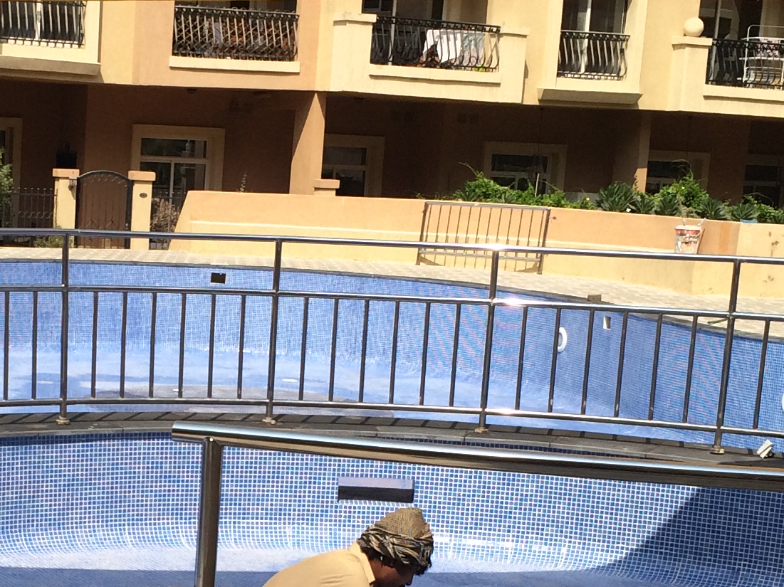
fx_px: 1947
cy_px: 522
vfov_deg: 16.9
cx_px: 178
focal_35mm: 86
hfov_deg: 22.5
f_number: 2.2
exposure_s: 1/2740
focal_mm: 4.15
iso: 32
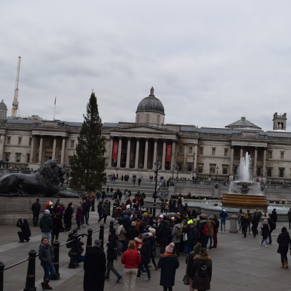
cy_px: 146
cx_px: 208
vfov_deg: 41.3
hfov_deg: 40.4
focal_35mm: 41
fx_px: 387
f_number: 8
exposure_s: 1/250
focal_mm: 21
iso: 360
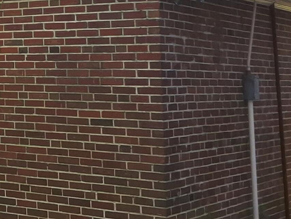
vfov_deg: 14.7
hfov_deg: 17.5
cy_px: 7
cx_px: -162
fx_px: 832
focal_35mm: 99
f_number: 1.9
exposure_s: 1/317
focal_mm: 2.91
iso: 32
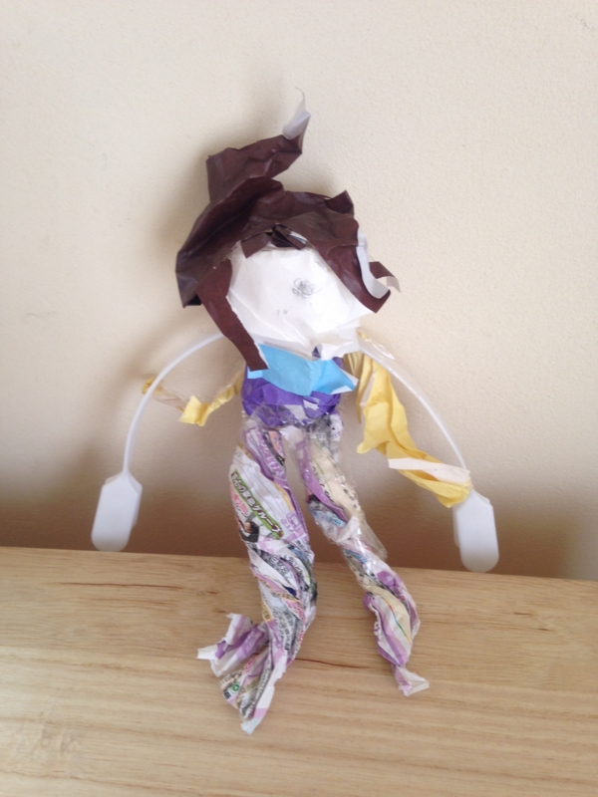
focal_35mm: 33
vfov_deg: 55.4
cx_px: 299
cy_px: 398
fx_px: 760
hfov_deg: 42.9
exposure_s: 1/20
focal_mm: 4.12
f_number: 2.4
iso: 50
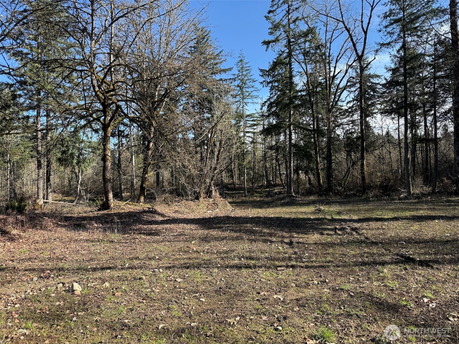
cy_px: 172
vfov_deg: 56.8
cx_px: 230
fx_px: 318
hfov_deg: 71.6
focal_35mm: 24
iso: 80
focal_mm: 6.76
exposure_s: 1/1385
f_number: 1.78
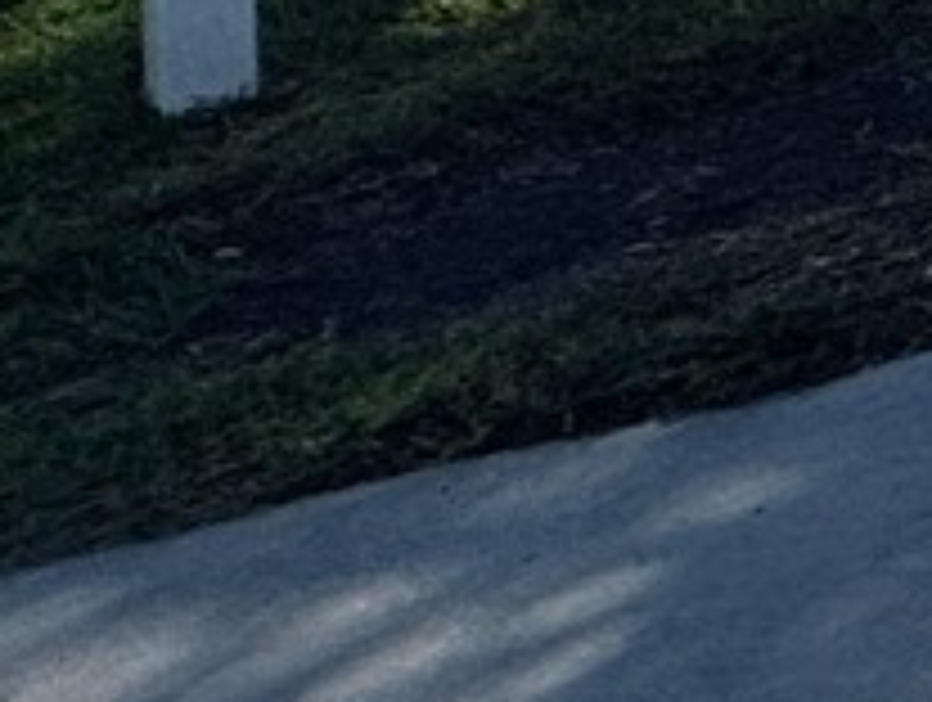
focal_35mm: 108
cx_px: 3570
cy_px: -927
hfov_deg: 8.6
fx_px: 2913
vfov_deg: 11.6
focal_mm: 2.22
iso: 50
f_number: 2.2
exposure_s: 1/2770
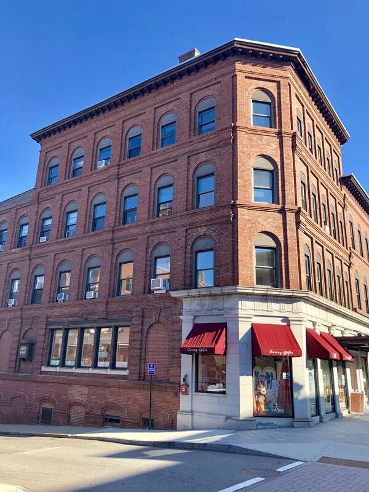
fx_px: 398
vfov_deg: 63.4
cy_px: 246
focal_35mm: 28
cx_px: 184
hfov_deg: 49.7
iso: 20
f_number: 1.8
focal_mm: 3.99
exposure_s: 1/457
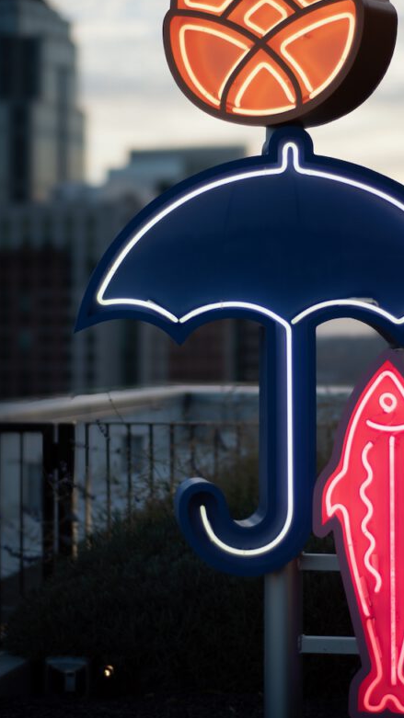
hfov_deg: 11.7
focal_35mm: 103
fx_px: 1963
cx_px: 249
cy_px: 297
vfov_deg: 20.7
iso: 100
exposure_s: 1/1600
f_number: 1.8
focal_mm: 50
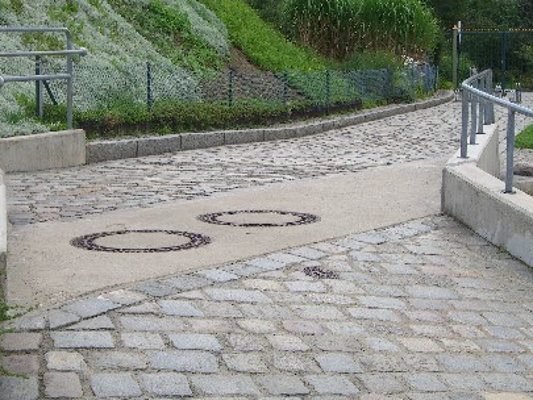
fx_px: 1263
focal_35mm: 82
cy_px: 184
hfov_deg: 23.8
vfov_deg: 18.0
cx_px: 285
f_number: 3.6
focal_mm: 11.8
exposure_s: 1/320
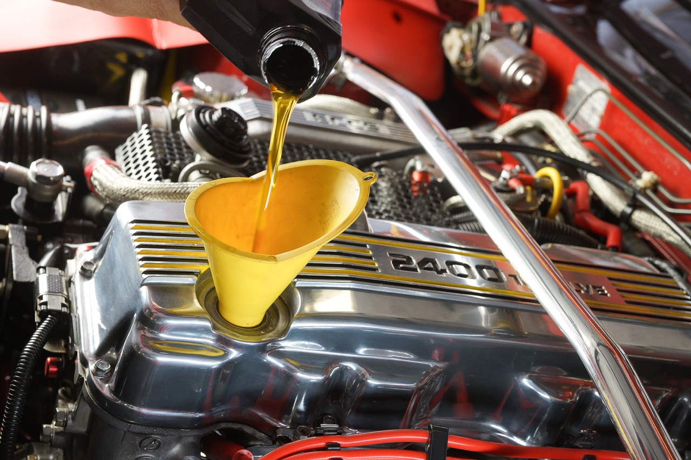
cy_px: 230
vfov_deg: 19.5
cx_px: 346
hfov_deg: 28.8
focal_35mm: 70
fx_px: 1343
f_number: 8
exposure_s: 1/10
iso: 400
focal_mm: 70
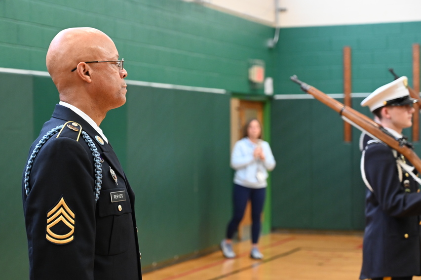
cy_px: 138
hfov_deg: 24.2
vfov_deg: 16.2
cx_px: 201
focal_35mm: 84
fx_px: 981
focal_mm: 70
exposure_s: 1/125
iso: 3200
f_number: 4
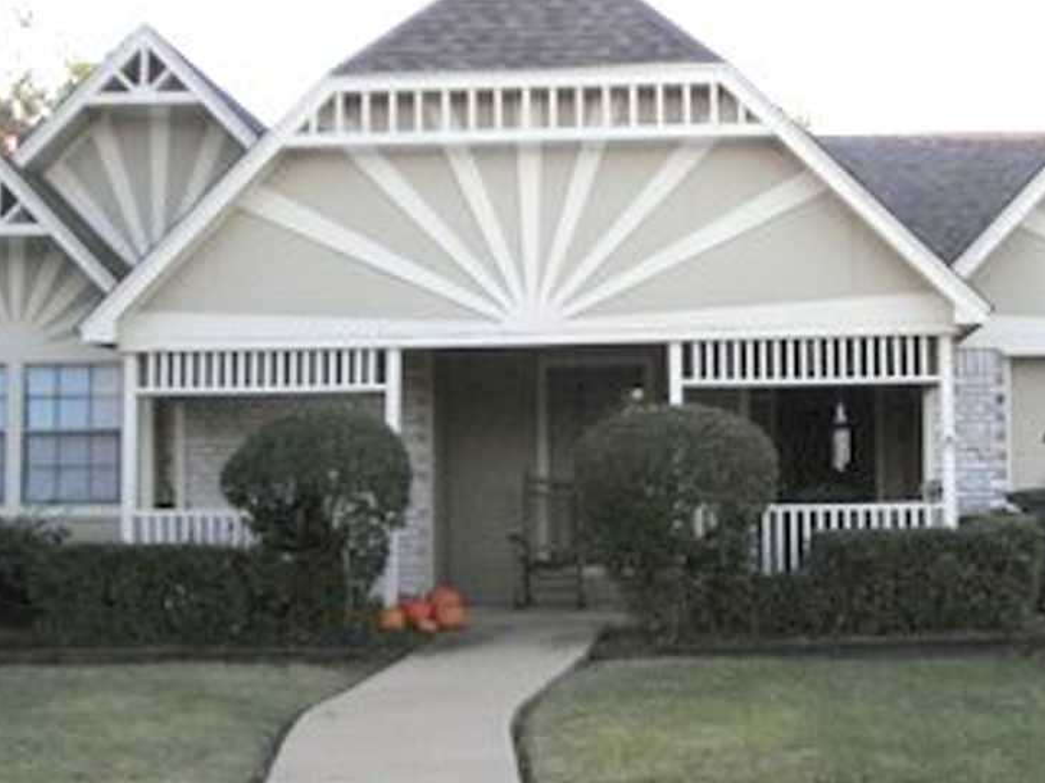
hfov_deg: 27.6
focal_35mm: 70
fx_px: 2113
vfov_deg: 20.7
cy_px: 143
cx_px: 705
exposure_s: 1/124
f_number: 3.2
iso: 50
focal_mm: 6.3
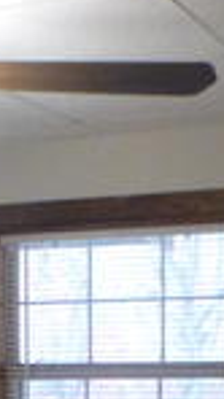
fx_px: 1312
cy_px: 495
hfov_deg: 9.6
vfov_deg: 16.5
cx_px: -49
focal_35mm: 124
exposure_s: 1/40
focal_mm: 4.3
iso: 400
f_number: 3.3
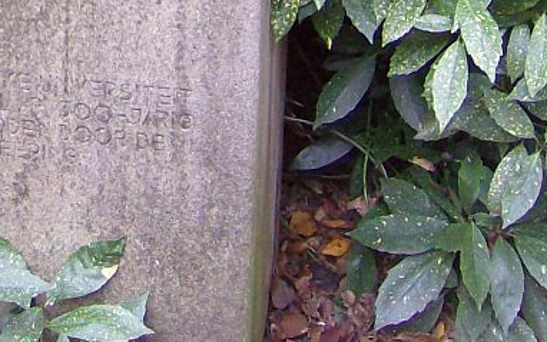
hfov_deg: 19.8
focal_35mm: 102
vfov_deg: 11.5
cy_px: -356
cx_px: 15
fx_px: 1521
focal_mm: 6
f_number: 2.8
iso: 200
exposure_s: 1/60.9
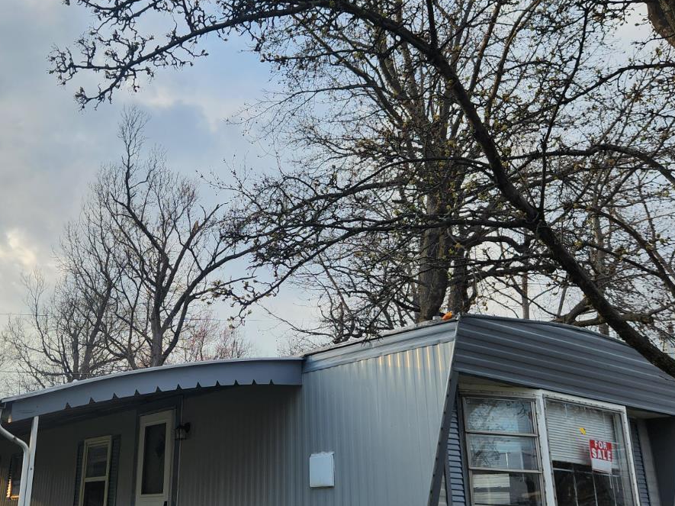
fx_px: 760
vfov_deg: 36.8
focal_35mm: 39
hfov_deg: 47.0
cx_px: 218
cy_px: 259
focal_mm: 5.4
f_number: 1.8
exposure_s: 1/661
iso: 20
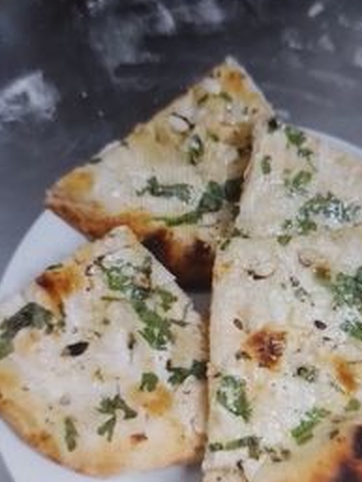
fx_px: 808
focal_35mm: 58
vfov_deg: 33.0
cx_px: 240
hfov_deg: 25.1
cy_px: 311
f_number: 2.4
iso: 320
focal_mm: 3.94
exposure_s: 1/50
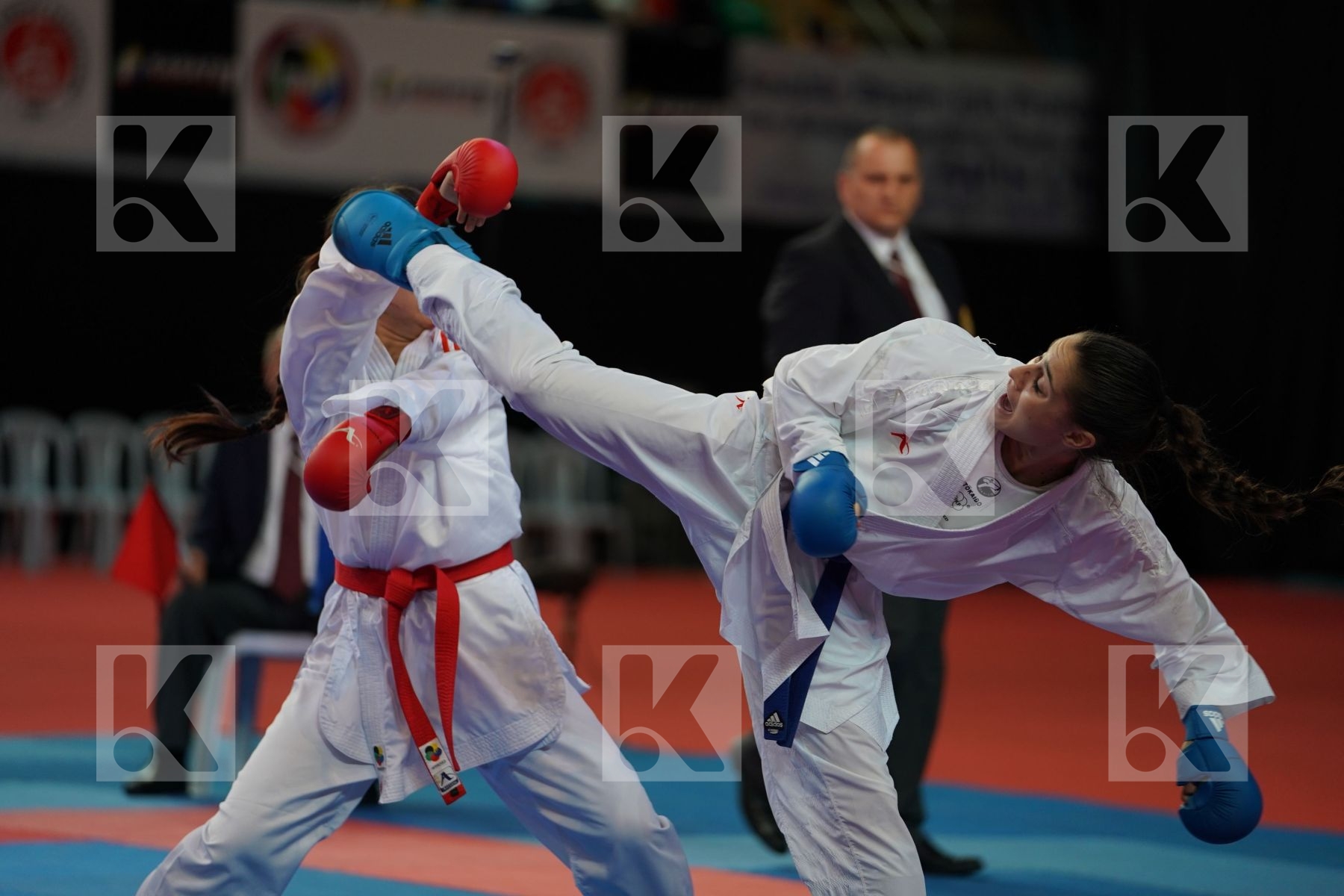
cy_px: 448
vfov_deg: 7.5
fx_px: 6869
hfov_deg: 11.2
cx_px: 672
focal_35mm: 184
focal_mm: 184
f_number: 2.8
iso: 800
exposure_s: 1/1000
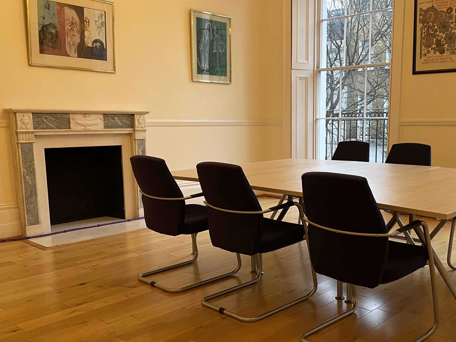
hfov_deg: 50.5
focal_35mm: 36
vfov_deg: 39.6
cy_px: 198
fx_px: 474
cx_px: 302
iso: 125
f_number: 1.6
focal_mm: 4.2
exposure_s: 1/50
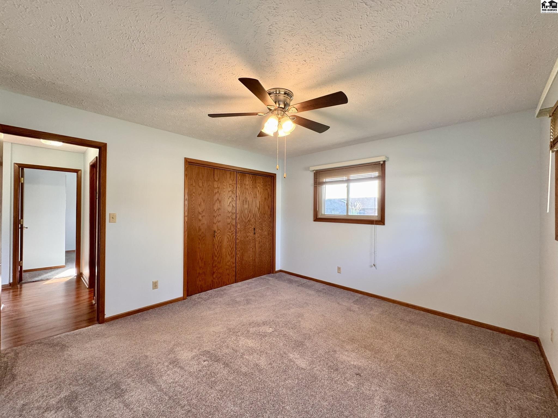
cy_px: 209
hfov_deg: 102.1
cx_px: 279
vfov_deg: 85.7
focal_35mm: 14
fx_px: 226
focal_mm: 2.22
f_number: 2.2
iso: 200
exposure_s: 1/60
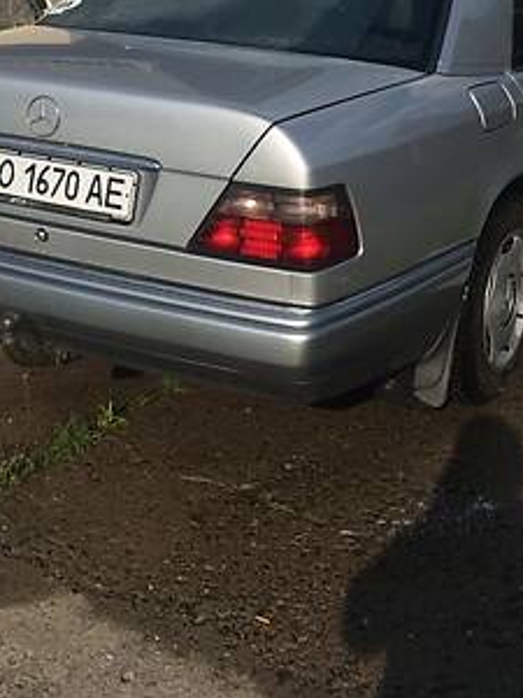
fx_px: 1168
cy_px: 100
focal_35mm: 58
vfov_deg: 32.0
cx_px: 314
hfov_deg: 25.2
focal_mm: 4.2
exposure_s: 1/2933
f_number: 2.2
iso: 32
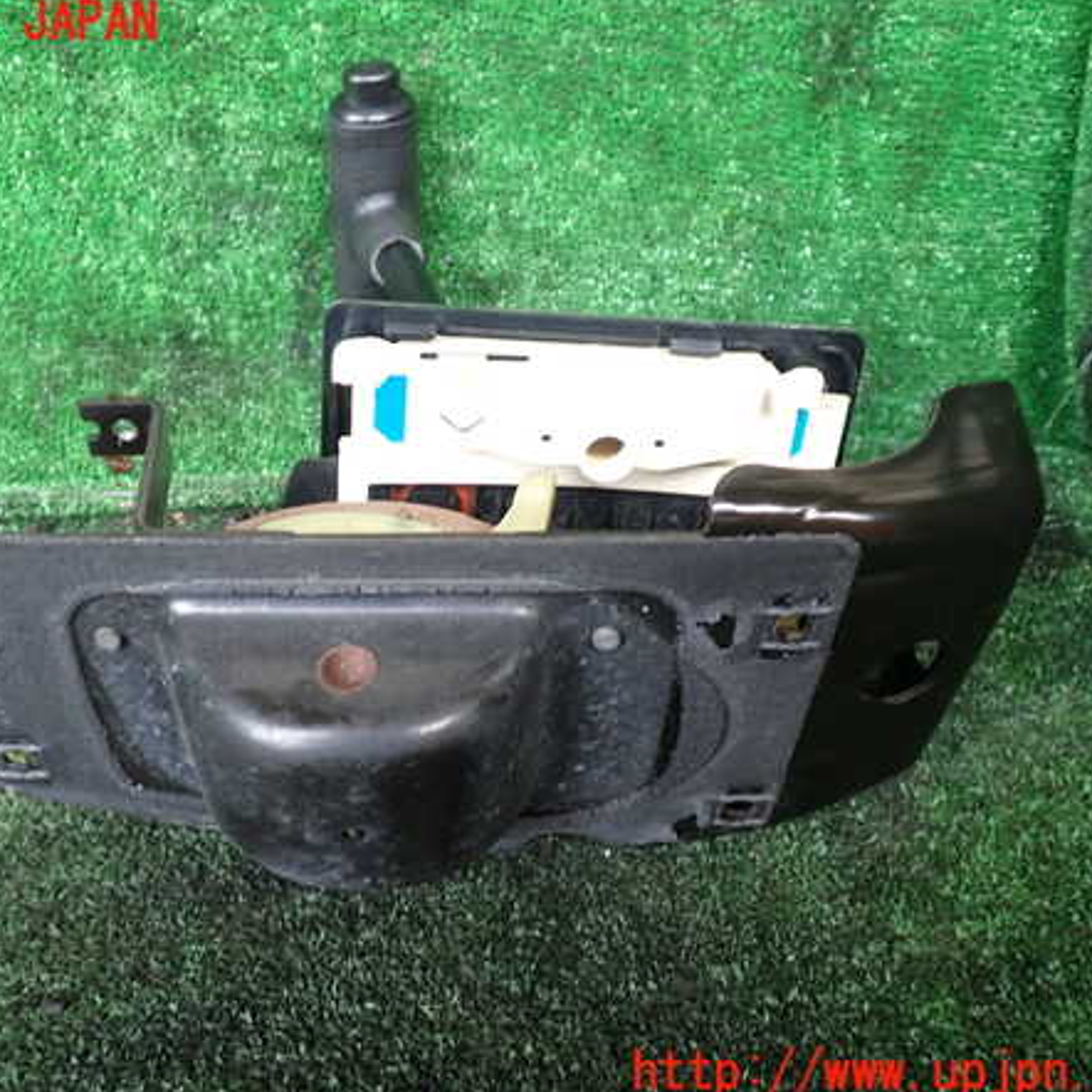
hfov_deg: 45.9
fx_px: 1285
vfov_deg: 46.0
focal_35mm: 36
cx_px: 450
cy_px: 548
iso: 200
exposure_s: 1/40
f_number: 2.3
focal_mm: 5.4
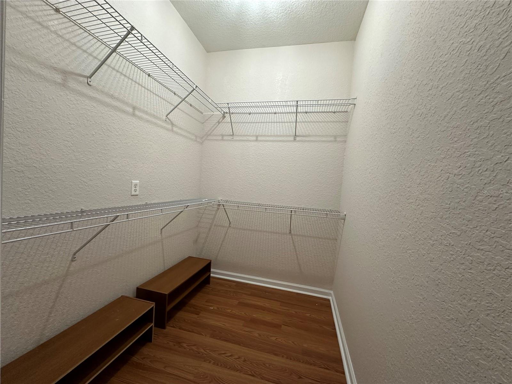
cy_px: 192
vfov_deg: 85.7
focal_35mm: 14
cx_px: 256
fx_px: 207
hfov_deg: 102.1
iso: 250
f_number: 2.2
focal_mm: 2.22
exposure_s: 1/60
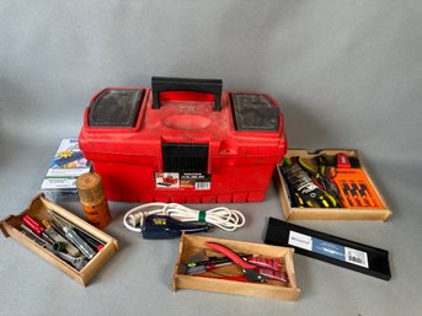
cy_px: 158
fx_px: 292
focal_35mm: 24
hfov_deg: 71.6
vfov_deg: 56.8
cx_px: 211
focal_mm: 6.86
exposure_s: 1/120
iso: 80
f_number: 1.78
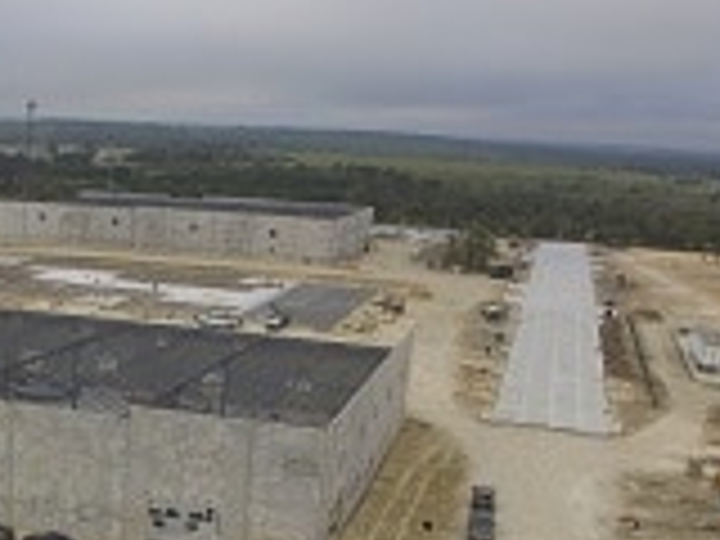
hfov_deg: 35.1
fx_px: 1040
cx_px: 22
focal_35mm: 50
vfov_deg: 27.3
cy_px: 554
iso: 100
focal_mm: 3.61
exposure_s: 1/713
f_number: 2.8
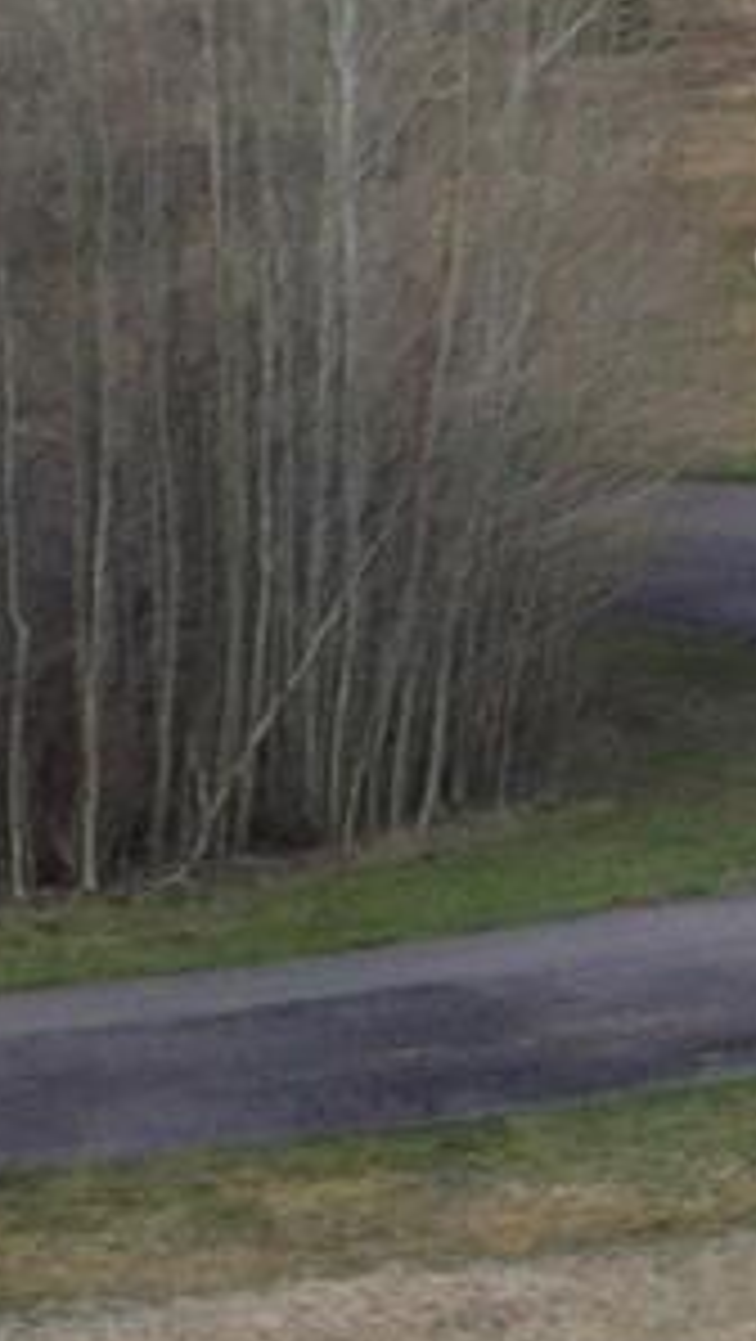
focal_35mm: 295
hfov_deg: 3.1
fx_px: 10495
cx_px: 6534
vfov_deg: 7.2
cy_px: -868
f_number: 5.6
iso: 100
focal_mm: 10.26
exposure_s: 1/400
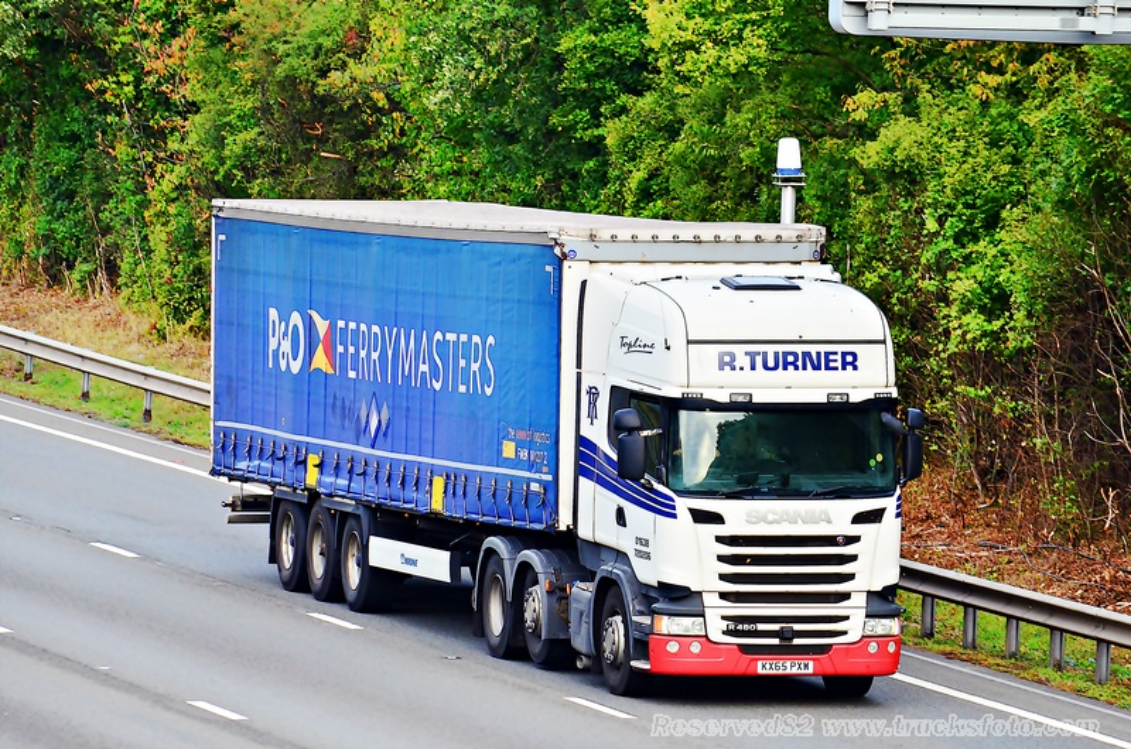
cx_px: 566
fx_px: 9406
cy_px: 374
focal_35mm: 300
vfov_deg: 4.6
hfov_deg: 6.9
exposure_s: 1/500
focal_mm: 200
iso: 640
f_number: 6.3
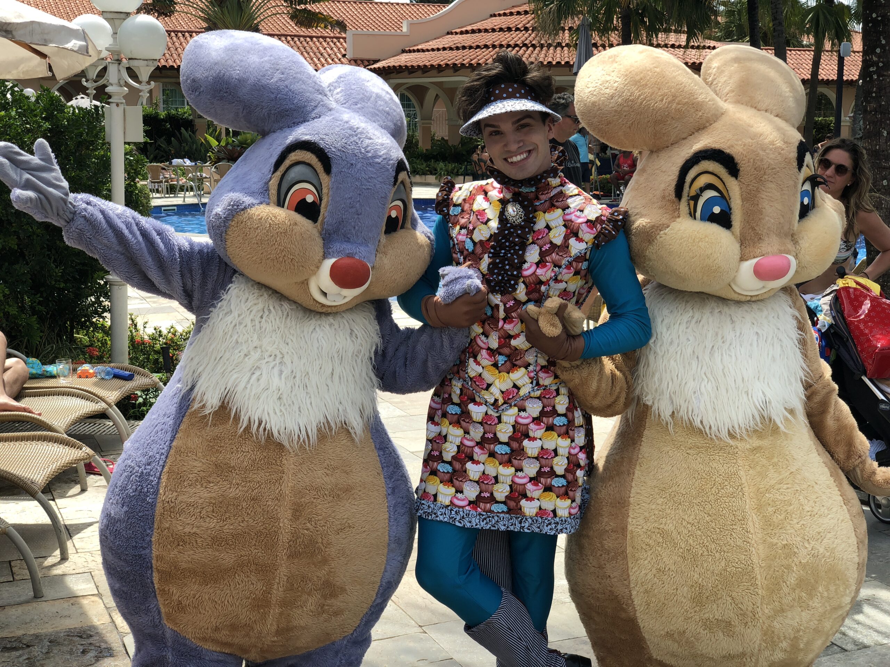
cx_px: 445
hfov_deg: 36.8
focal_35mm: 52
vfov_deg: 28.0
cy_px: 334
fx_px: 1337
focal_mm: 6
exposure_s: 1/426
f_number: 2.4
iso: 16
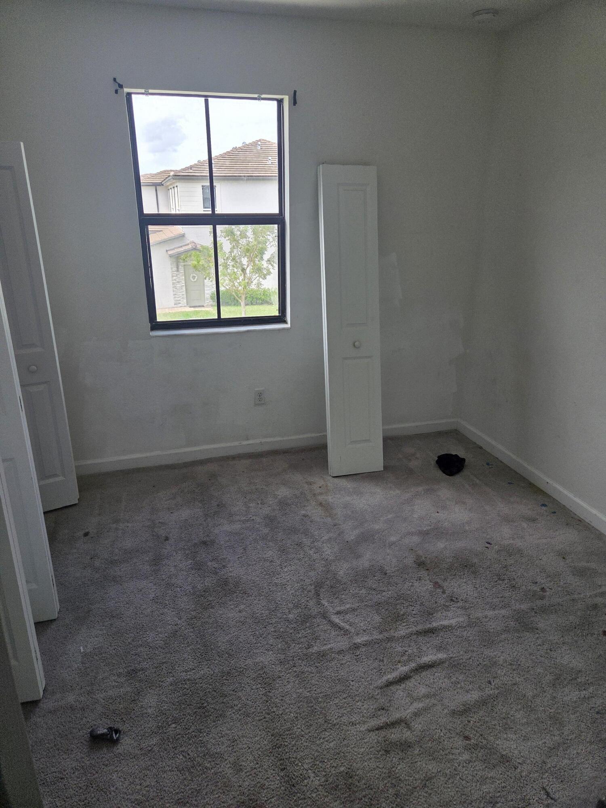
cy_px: 404
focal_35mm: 23
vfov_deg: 73.9
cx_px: 303
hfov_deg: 58.9
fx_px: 537
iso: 50
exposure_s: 1/180
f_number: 1.8
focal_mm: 5.4
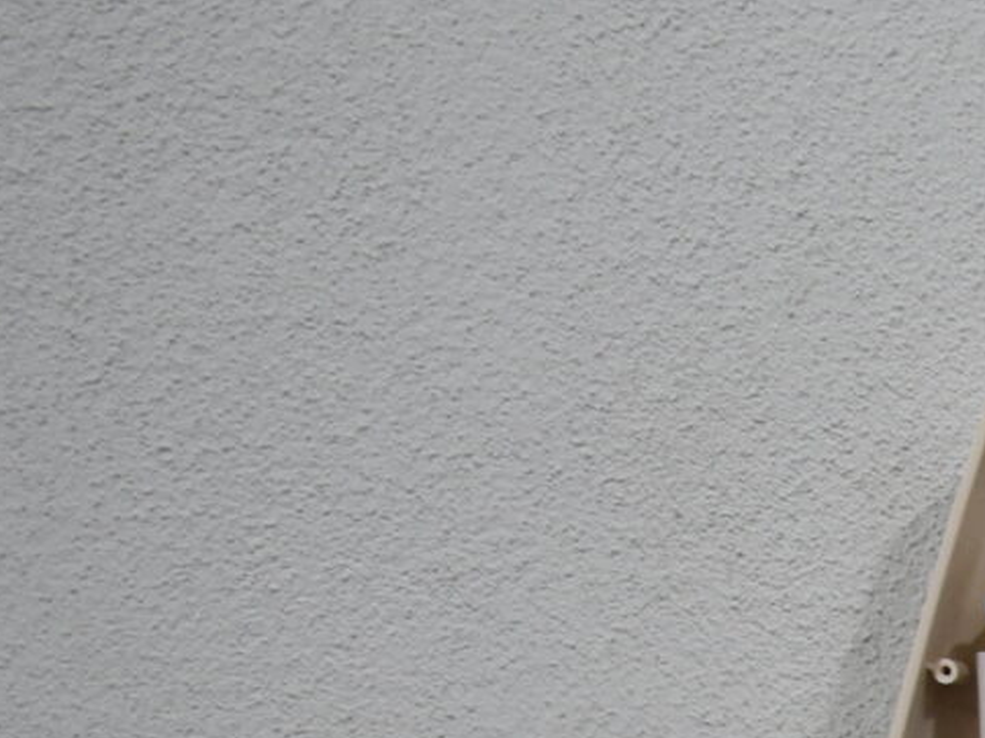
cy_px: 1645
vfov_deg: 7.6
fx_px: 5233
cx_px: 2475
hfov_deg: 9.4
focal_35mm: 184
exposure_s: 1/125
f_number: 5.6
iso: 280
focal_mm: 24
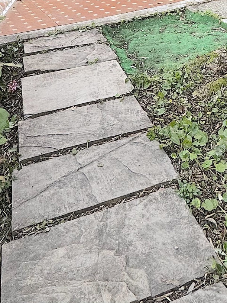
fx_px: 385
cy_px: -84
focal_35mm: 44
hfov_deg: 32.8
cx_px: 134
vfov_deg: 32.8
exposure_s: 1/362
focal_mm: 2.22
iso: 40
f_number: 2.2
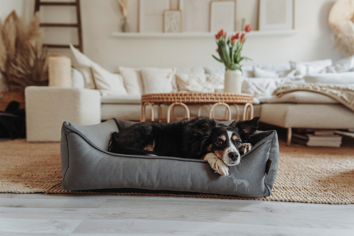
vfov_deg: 53.1
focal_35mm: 24
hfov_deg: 73.7
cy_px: 118
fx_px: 236
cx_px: 177
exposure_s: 1/20
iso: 320
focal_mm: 24
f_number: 2
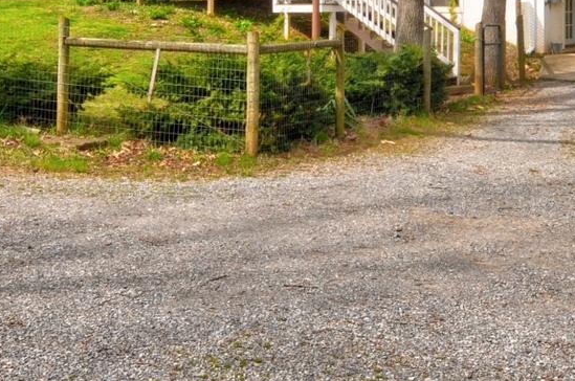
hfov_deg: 35.7
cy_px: -52
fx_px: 893
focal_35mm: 56
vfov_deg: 22.5
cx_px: 294
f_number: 11
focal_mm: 10
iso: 400
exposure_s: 1/400
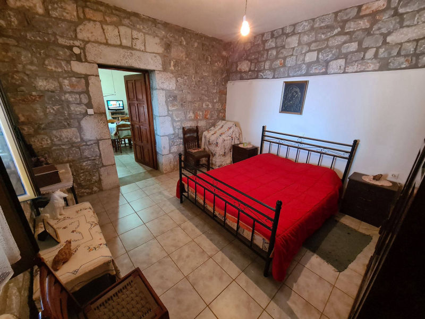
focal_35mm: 13
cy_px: 160
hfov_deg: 106.2
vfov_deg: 89.9
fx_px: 160
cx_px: 212
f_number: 2.2
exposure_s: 1/33
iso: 640
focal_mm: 2.2
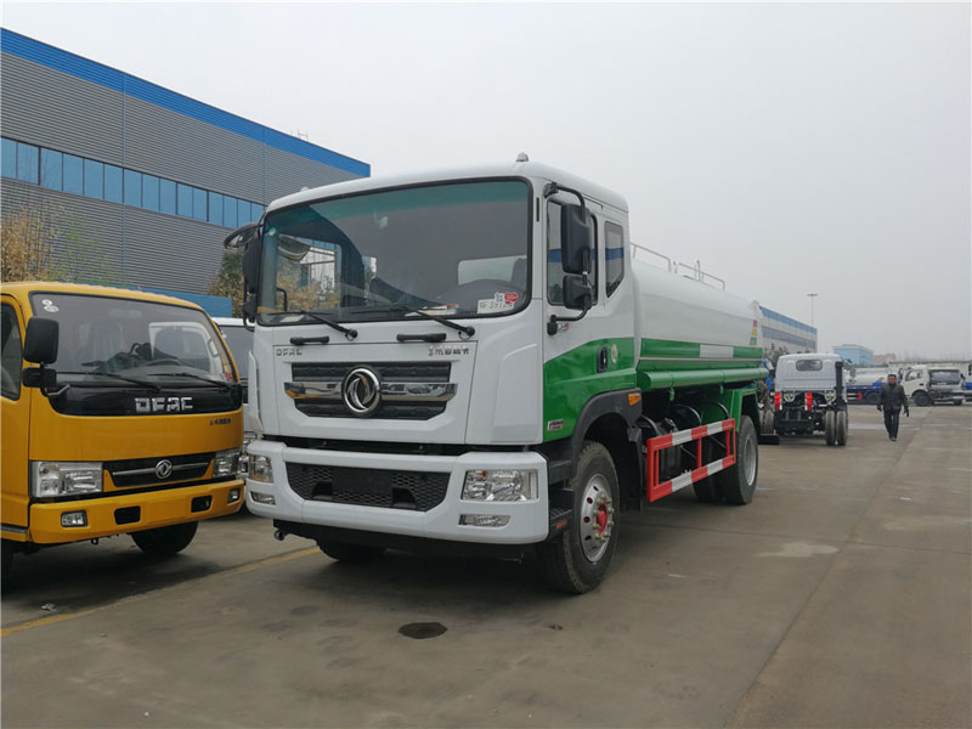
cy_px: 364
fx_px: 758
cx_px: 486
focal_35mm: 27
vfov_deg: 51.4
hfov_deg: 65.3
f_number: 2.2
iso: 50
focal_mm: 3.95
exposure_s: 1/272
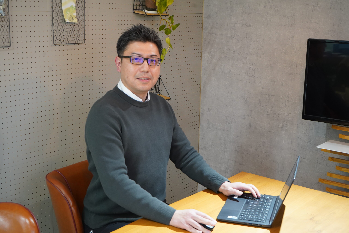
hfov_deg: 40.3
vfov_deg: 27.5
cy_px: 116
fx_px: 475
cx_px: 174
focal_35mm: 49
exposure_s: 1/50
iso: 2500
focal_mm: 49
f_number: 7.1
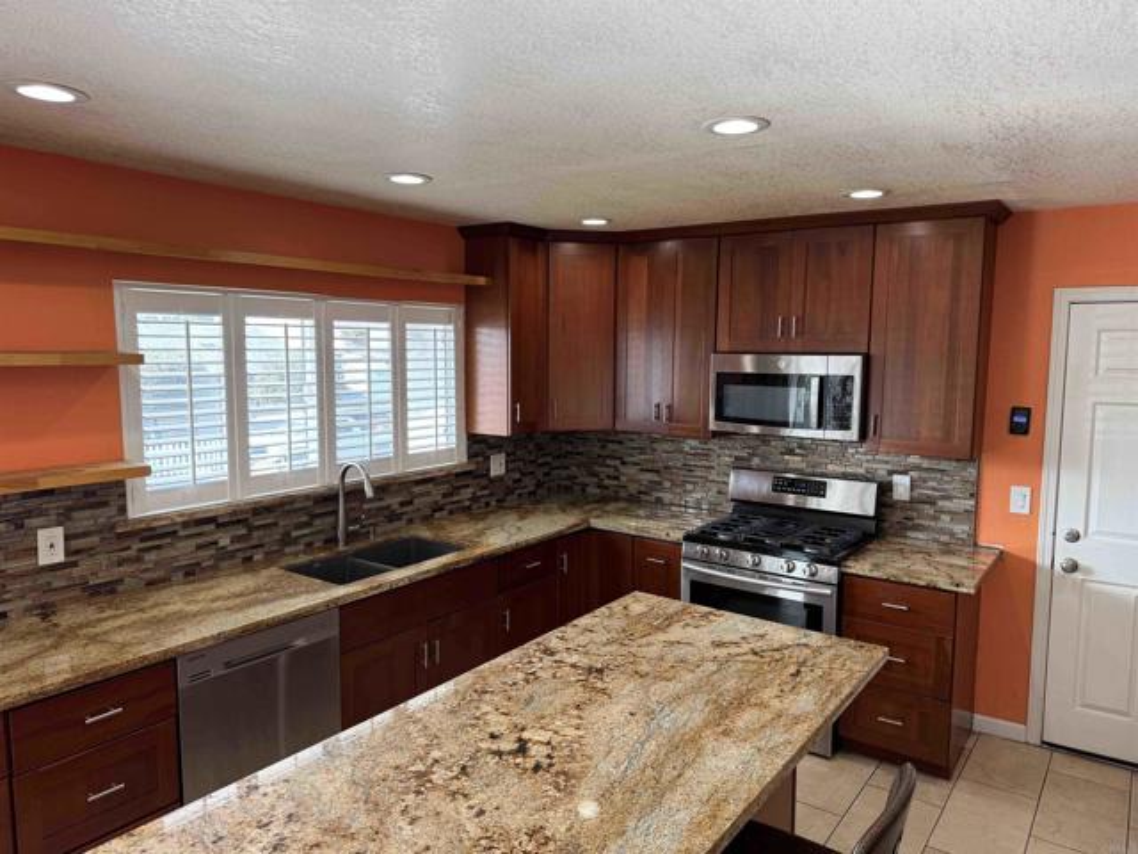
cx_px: 569
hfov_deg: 71.6
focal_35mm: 24
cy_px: 427
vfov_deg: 56.8
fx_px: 789
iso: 100
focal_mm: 6.76
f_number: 1.78
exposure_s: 1/120
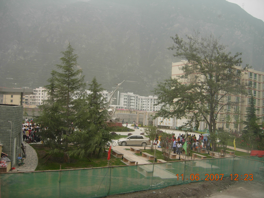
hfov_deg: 51.4
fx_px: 275
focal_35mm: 36
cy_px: 99
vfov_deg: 39.7
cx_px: 132
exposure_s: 1/215
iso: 50
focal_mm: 7.5
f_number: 2.7
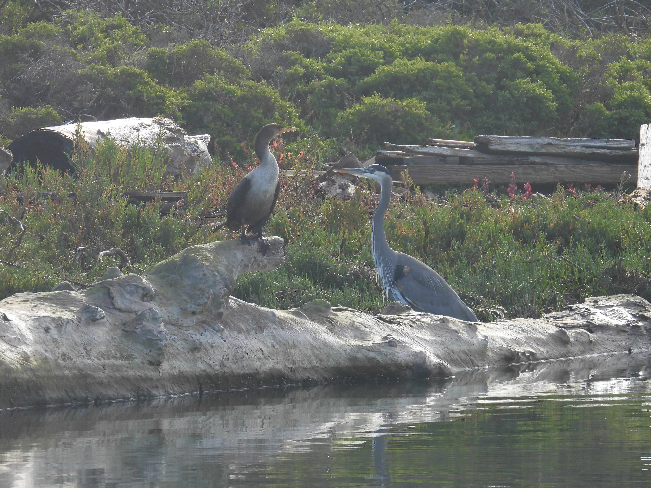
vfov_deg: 1.7
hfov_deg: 2.3
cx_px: 326
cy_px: 244
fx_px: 15985
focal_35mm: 850
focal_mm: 152
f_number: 5.6
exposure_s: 1/250
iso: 125
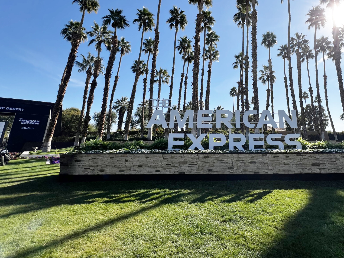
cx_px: 223
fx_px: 169
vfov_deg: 73.2
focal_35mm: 17
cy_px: 93
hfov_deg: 88.4
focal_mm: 1.57
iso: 32
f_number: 1.8
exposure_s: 1/2273
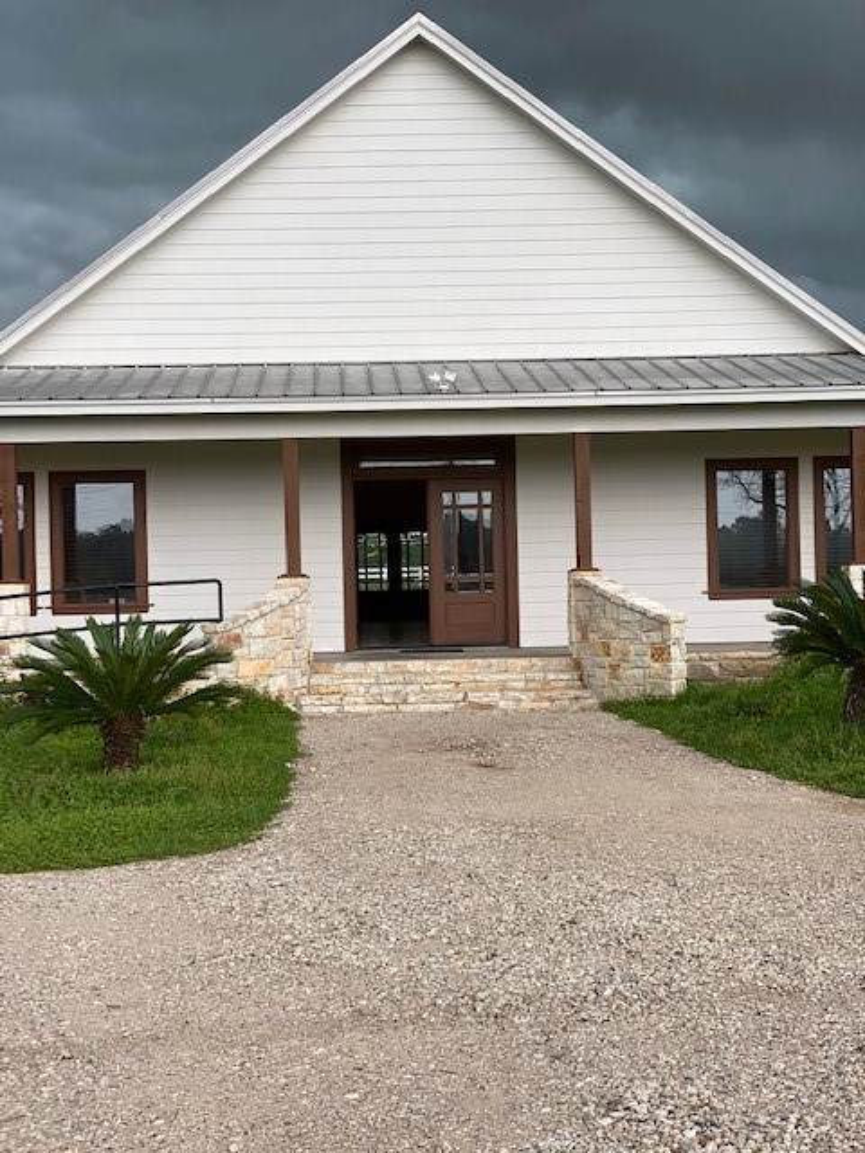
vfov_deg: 36.8
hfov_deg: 28.0
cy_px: 576
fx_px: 1733
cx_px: 432
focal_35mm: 52
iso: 20
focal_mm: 6
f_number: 2
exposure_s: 1/186
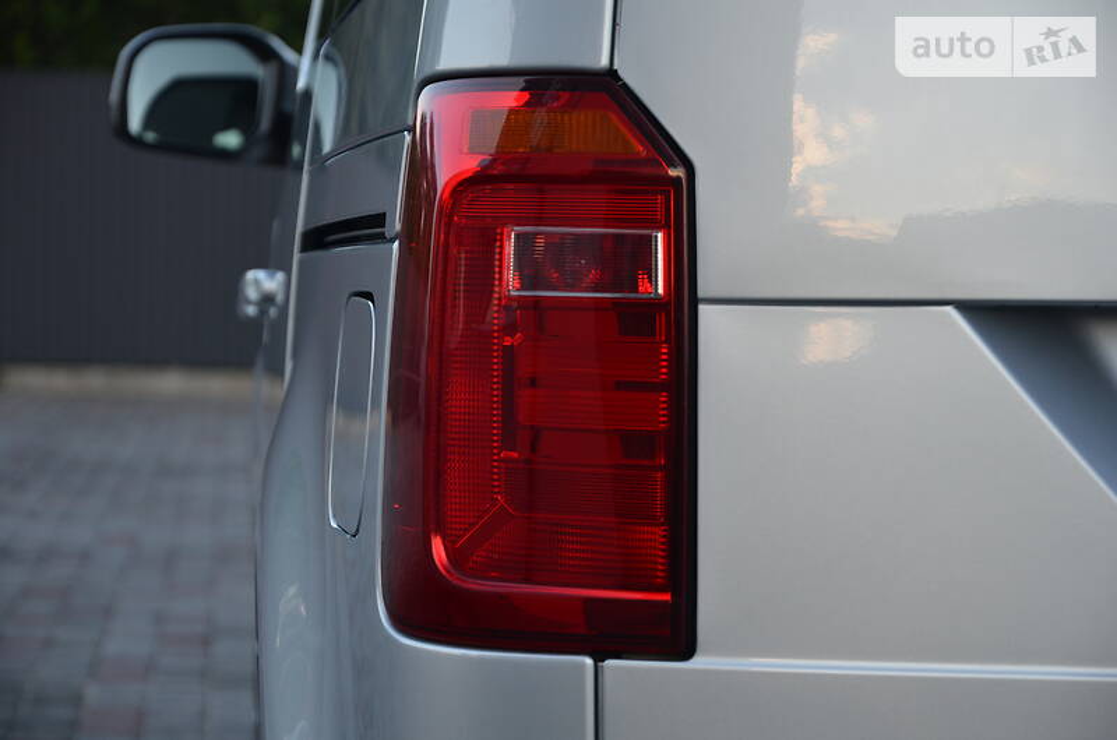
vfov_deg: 10.7
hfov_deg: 16.1
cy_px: 370
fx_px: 3948
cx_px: 558
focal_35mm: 128
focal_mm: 85
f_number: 5.6
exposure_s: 1/125
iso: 400
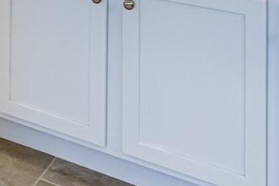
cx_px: -109
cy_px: -184
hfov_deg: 24.7
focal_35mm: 68
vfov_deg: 15.8
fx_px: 527
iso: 320
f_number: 10
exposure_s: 1/9
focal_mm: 10
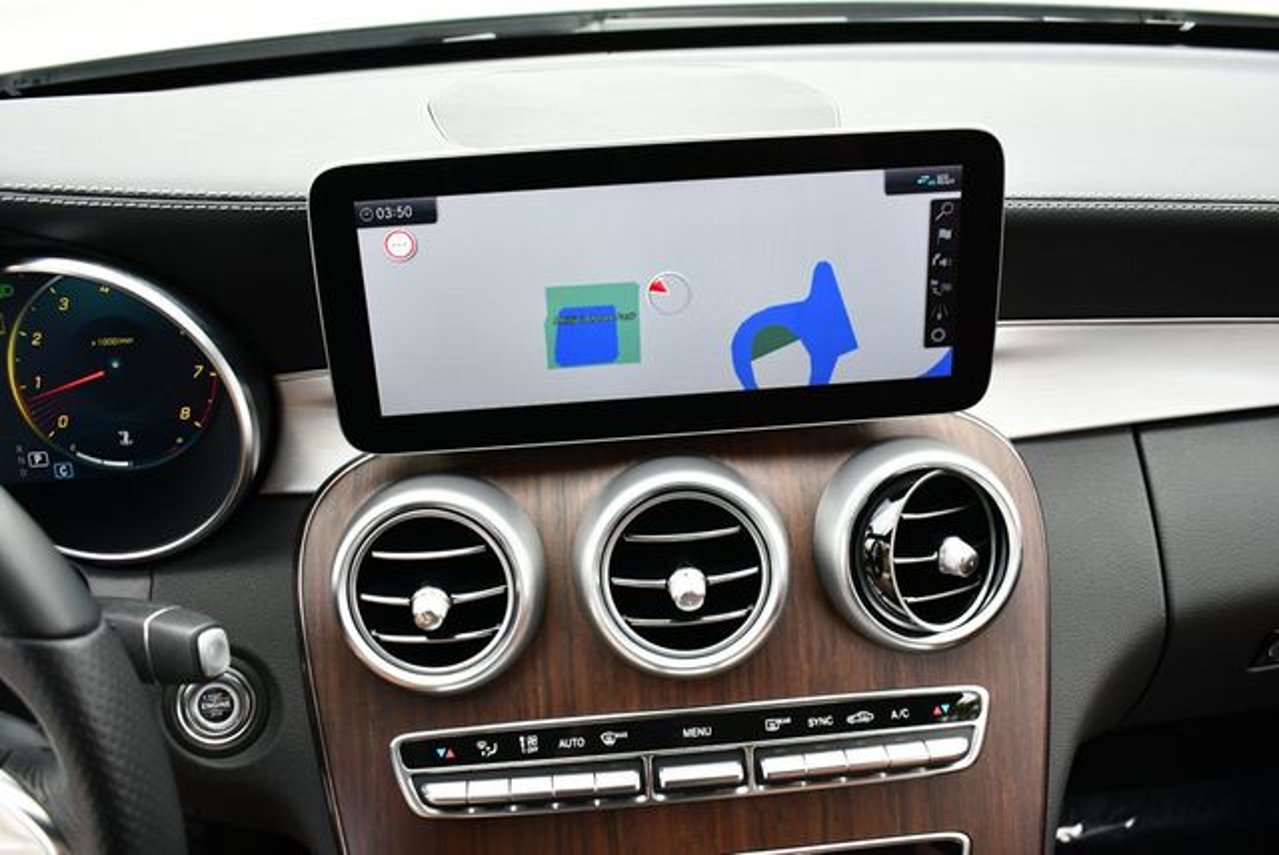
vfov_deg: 36.9
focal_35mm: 36
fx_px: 1280
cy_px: 428
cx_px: 640
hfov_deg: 53.1
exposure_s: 1/250
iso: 640
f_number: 3.5
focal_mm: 18
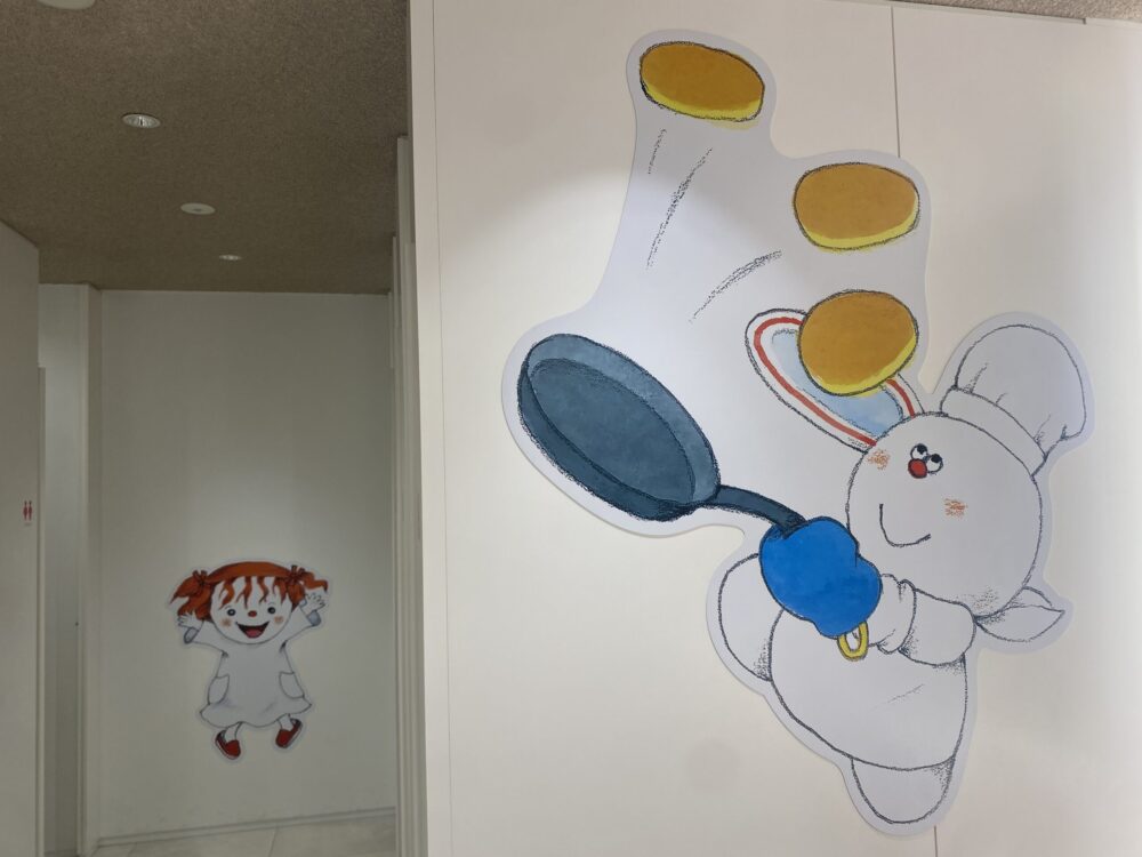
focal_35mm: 26
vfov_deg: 53.1
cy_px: 428
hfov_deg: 67.3
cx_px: 571
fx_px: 858
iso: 50
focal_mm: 4.25
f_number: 1.8
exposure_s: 1/122
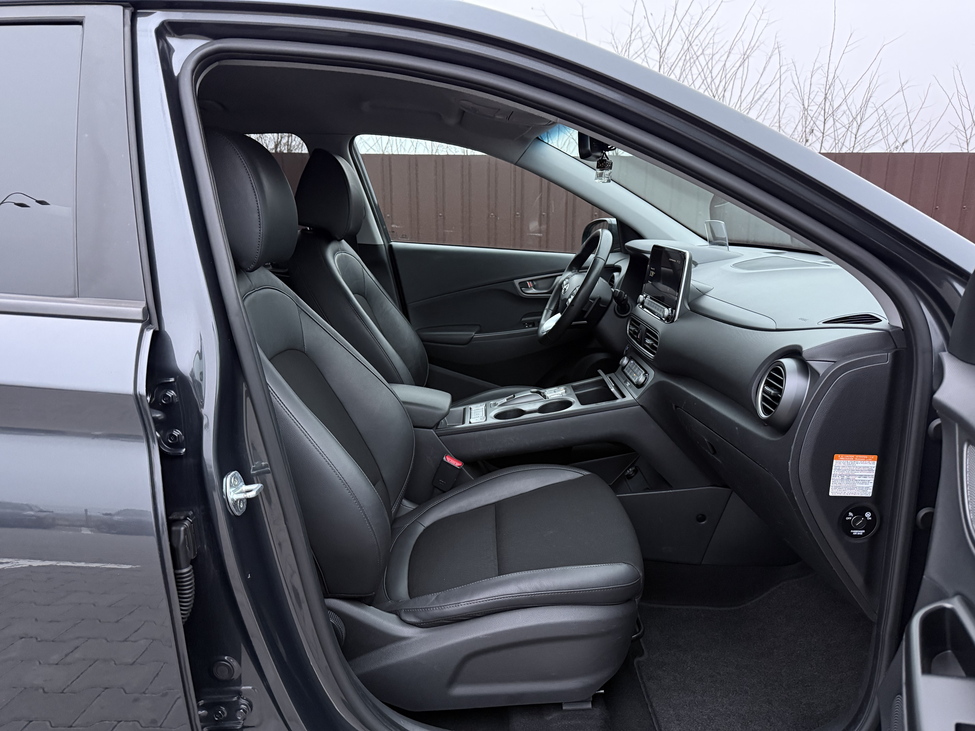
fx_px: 676
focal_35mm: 24
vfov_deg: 56.8
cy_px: 366
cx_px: 488
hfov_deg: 71.6
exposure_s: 1/60
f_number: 1.78
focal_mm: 6.76
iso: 500
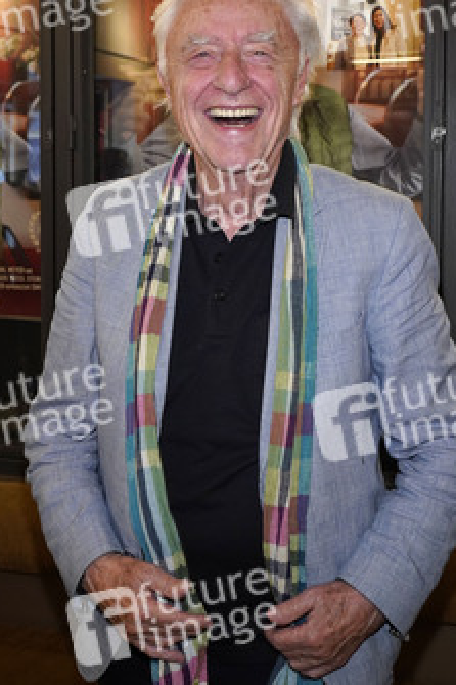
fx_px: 932
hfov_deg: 27.5
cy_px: 311
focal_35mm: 49
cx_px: 231
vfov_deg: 40.3
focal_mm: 41
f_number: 5.6
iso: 2000
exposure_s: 1/100
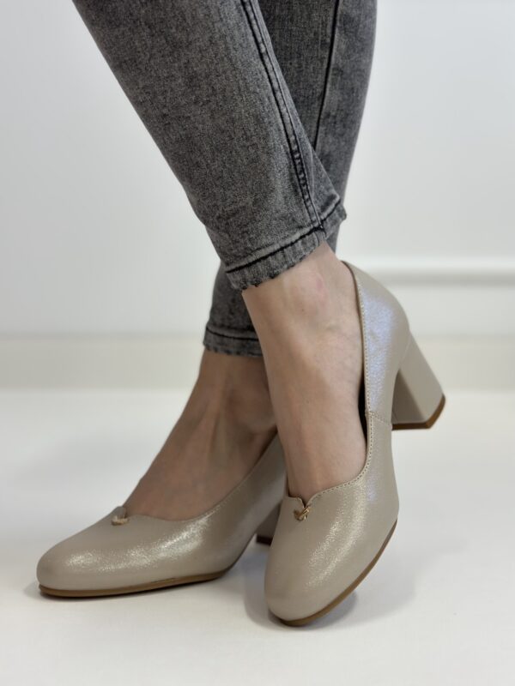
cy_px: 343
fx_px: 952
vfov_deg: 39.7
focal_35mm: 48
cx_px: 258
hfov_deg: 30.3
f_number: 1.78
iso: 125
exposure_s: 1/100
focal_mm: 6.86
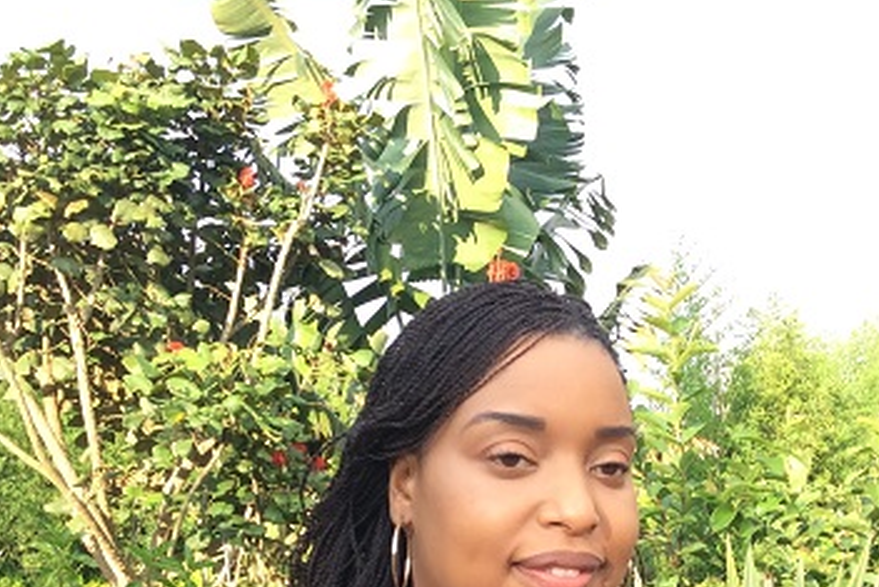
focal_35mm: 66
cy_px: 580
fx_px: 1612
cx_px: 492
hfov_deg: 30.5
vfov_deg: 20.0
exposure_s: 1/224
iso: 32
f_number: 2.4
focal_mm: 3.3
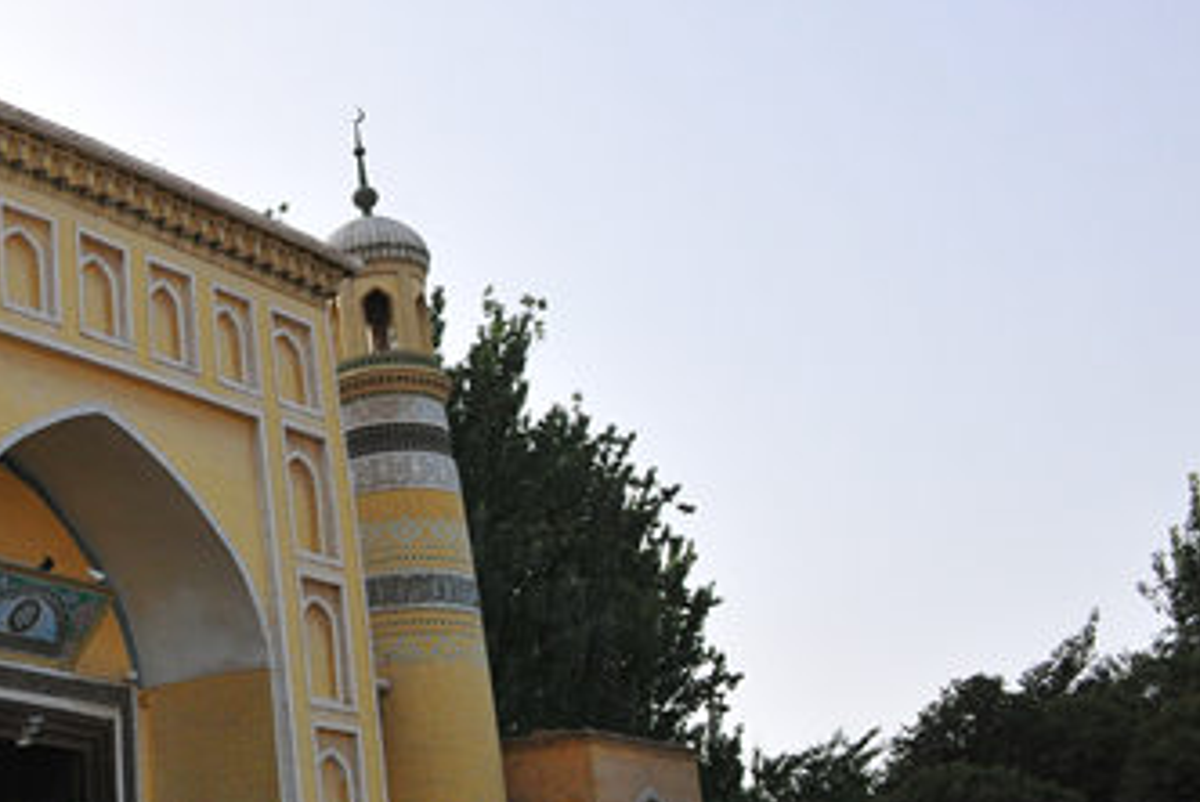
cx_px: -318
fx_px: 2169
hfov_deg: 26.6
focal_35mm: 65
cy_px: 466
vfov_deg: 20.9
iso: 640
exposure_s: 1/1600
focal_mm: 24
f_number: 6.3
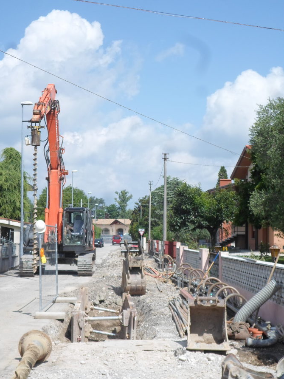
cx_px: 127
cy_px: 217
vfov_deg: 31.1
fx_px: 678
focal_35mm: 62
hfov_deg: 23.6
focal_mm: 9.7
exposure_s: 1/1000
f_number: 3.6
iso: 80
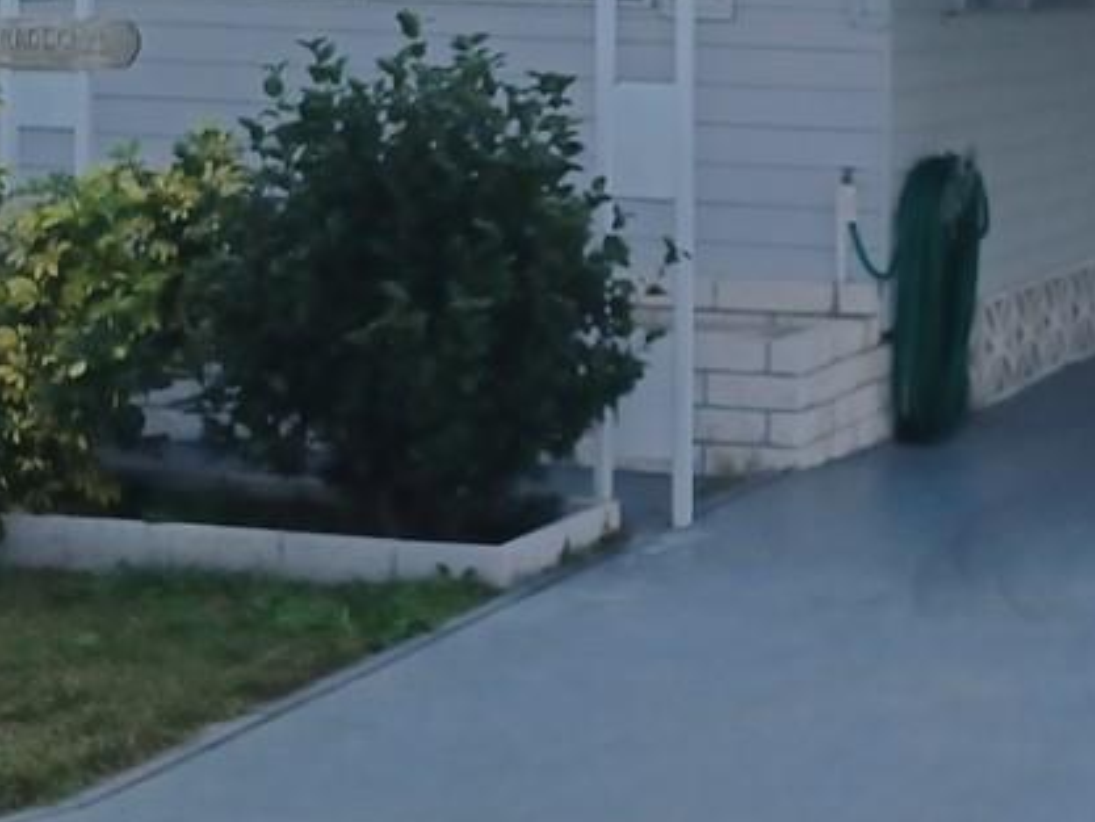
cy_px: 113
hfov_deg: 19.8
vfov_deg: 15.3
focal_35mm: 96
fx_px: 3038
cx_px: 1108
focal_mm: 4.6
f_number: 1.8
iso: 32
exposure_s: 1/490
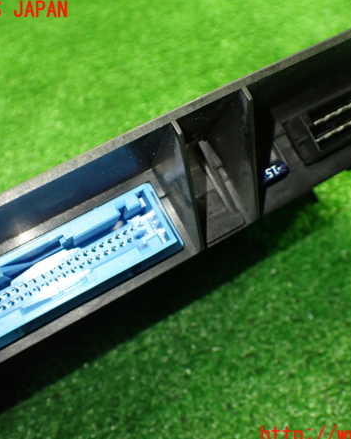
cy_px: 223
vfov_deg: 45.8
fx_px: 520
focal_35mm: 40
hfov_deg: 37.3
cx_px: 186
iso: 800
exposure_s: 1/100
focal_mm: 5.4
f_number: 2.3
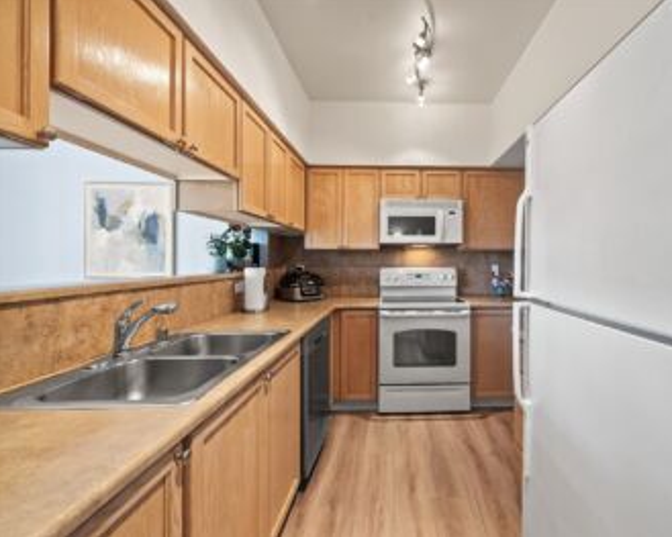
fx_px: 318
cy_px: 266
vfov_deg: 80.3
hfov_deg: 92.0
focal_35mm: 16
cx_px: 402
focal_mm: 14
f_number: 8
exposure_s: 1/2
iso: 250
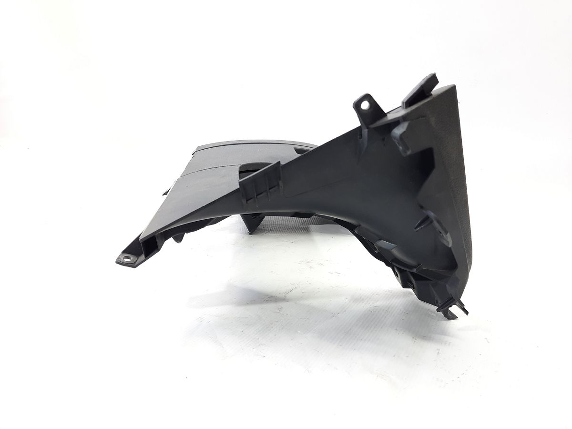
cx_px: 286
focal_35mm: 25
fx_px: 413
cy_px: 214
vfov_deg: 54.9
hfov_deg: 69.4
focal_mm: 4.6
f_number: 2
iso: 100
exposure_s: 1/50
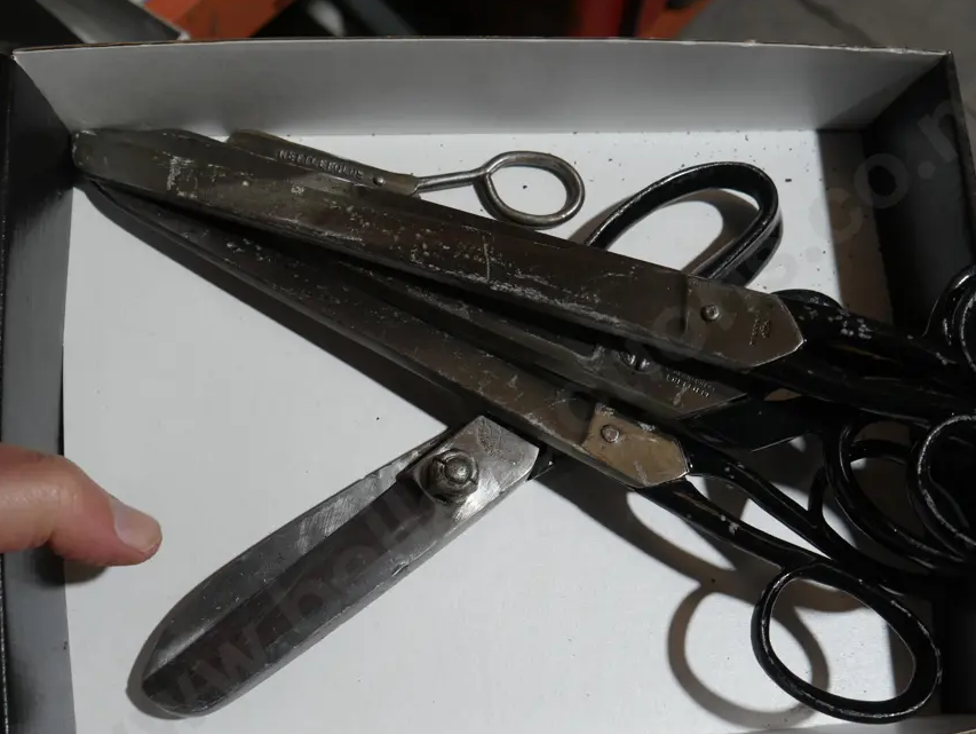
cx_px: 542
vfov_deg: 30.2
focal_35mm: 48
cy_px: 435
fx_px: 1354
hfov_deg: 39.6
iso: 200
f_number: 5
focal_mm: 20
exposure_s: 1/60
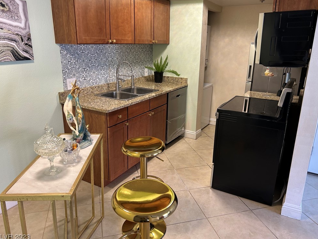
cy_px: 118
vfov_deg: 51.4
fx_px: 248
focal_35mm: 27
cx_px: 163
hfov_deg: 65.3
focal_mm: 5.7
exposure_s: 1/60
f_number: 1.5
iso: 125
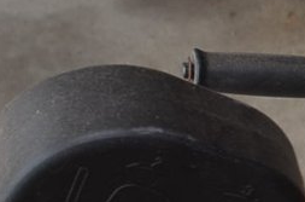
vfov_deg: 6.0
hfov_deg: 7.6
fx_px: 1892
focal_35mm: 224
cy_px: 313
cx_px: 1028
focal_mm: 22
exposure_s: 1/125
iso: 140
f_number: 5.6
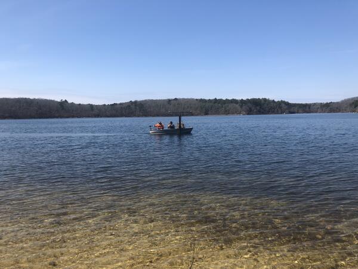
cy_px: 134
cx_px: 179
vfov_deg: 49.7
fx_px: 290
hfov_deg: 63.4
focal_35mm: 28
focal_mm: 3.99
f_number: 1.8
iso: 20
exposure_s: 1/2315
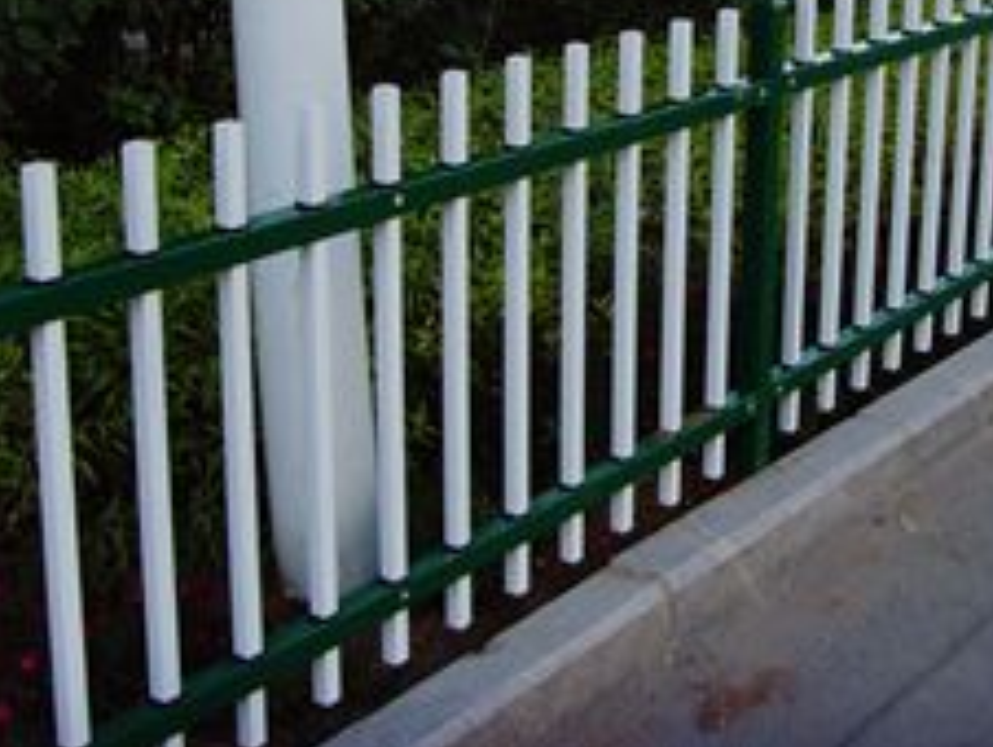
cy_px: 101
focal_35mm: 69
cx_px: 830
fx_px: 1981
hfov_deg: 27.4
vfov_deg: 21.0
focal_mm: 6.6
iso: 80
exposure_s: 1/180
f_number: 3.5
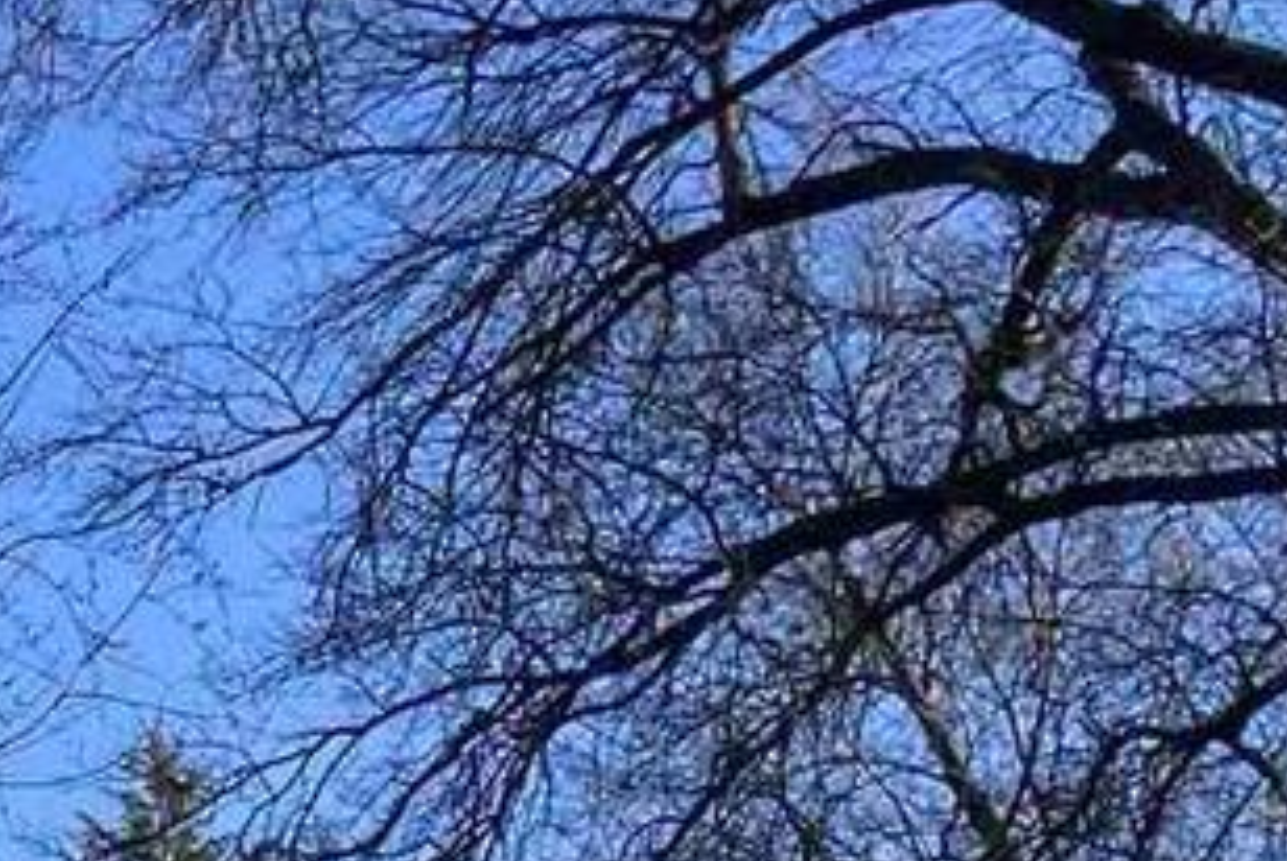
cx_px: -1417
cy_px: 1471
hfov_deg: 12.8
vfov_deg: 9.7
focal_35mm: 136
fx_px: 4866
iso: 32
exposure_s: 1/917
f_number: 1.8
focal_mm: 3.99
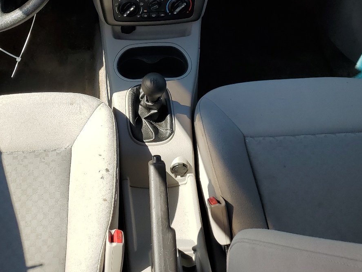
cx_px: 124
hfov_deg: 40.0
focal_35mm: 47
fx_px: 492
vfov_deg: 29.8
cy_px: 36
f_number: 1.5
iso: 50
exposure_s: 1/1000
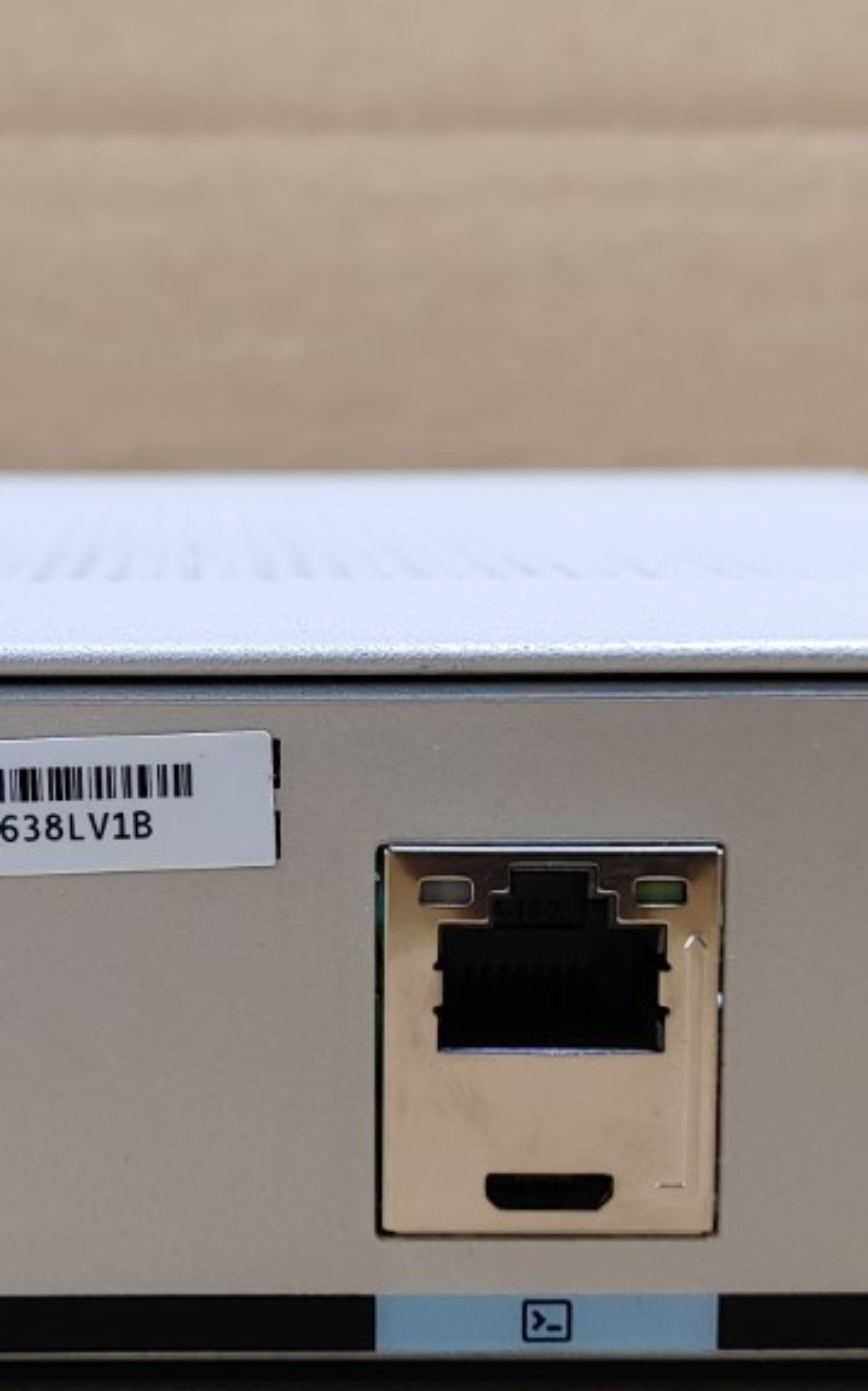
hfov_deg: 18.7
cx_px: 160
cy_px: 789
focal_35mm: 69
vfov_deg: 29.8
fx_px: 2614
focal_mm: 4.36
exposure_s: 1/120
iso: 50
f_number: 1.8
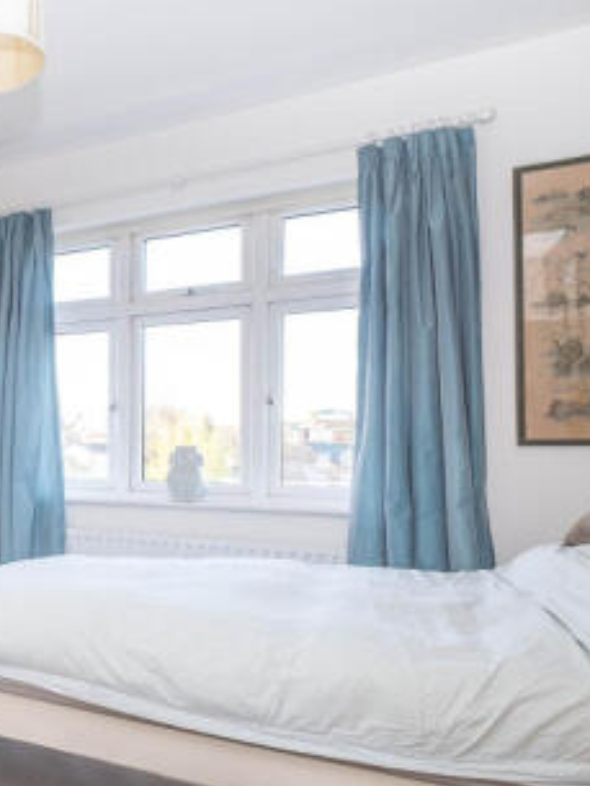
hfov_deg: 31.4
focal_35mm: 31
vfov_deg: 58.2
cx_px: -225
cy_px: 432
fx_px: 704
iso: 500
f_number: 5.6
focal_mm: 10
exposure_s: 1/50
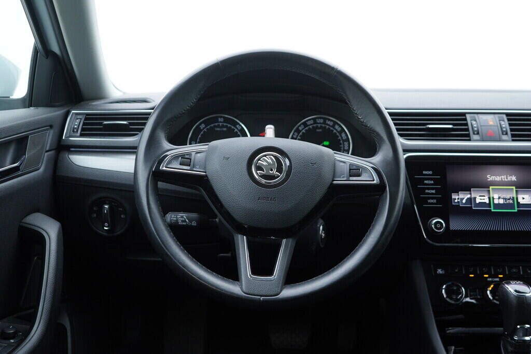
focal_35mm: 36
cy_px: 177
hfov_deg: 53.1
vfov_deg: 36.9
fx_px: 531
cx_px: 266
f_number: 2.8
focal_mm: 24
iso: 160
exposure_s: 1/40
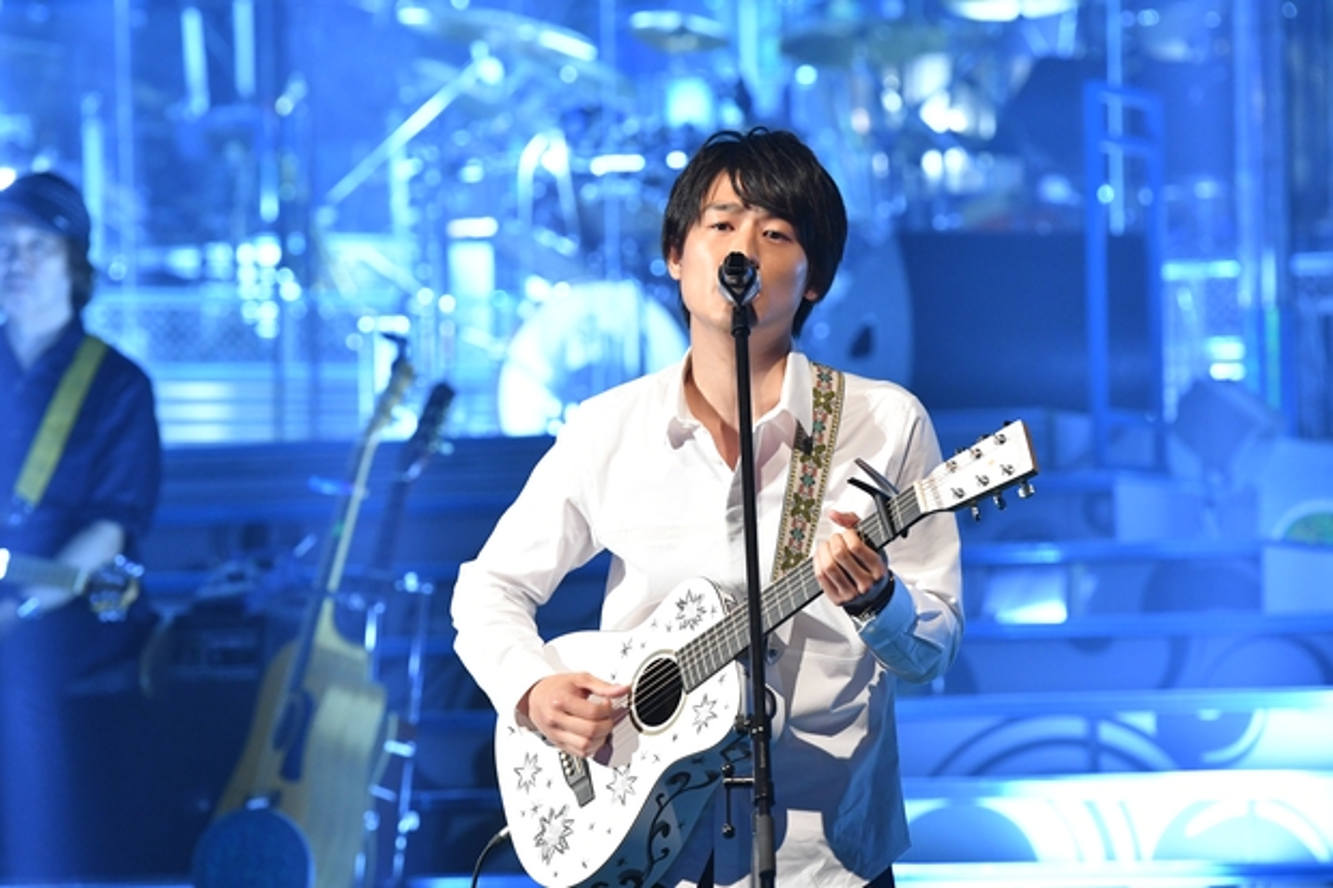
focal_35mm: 278
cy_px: 444
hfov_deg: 7.4
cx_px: 666
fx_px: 10272
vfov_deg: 4.9
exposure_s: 1/160
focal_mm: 185
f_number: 5
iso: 2500
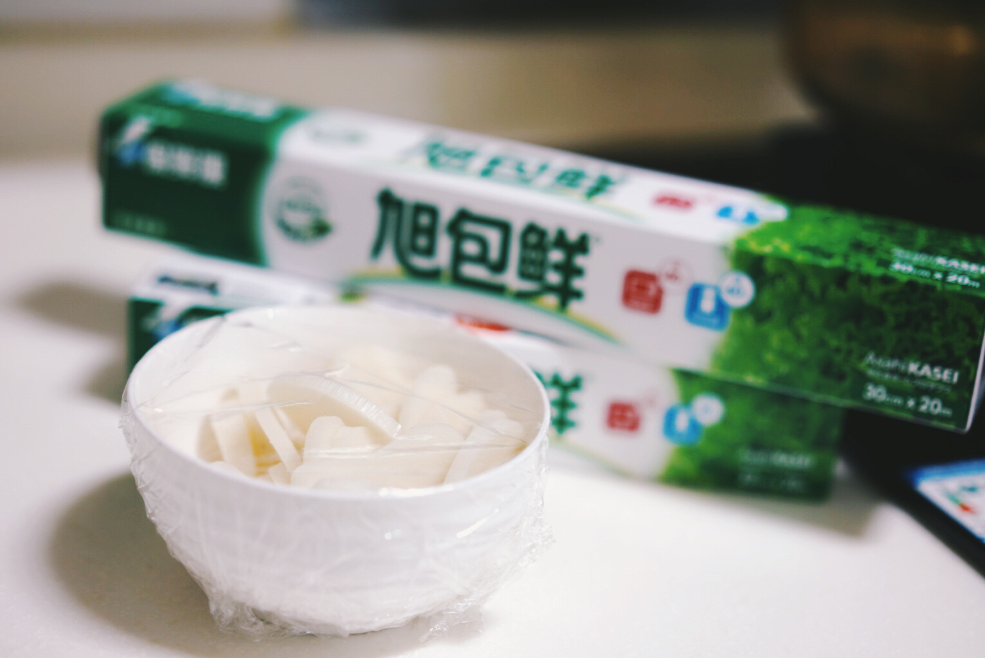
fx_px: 1588
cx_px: 468
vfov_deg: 23.4
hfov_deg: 34.5
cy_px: 332
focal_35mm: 58
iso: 250
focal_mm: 55
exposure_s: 1/60
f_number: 2.2
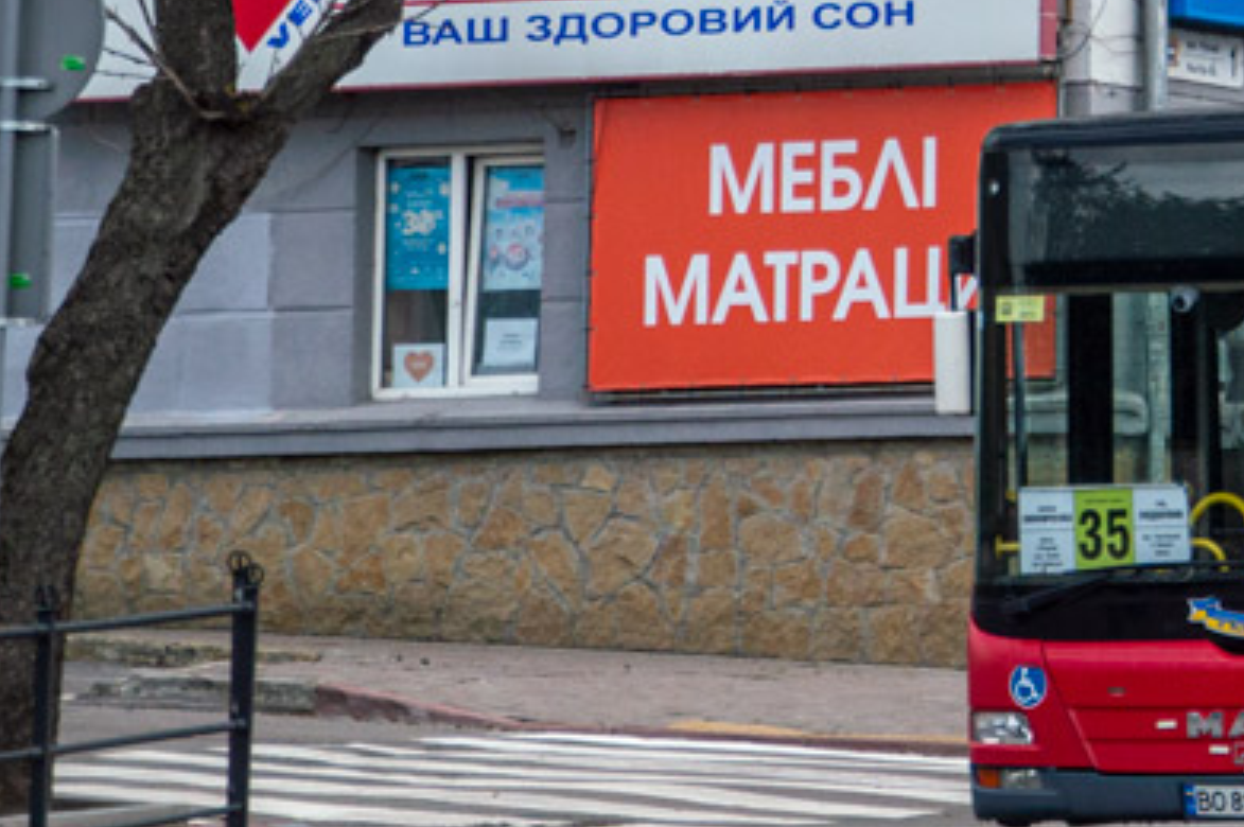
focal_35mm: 336
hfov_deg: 6.1
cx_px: 1670
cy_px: -256
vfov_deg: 4.1
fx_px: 11601
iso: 200
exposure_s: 1/800
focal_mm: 70
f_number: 7.1
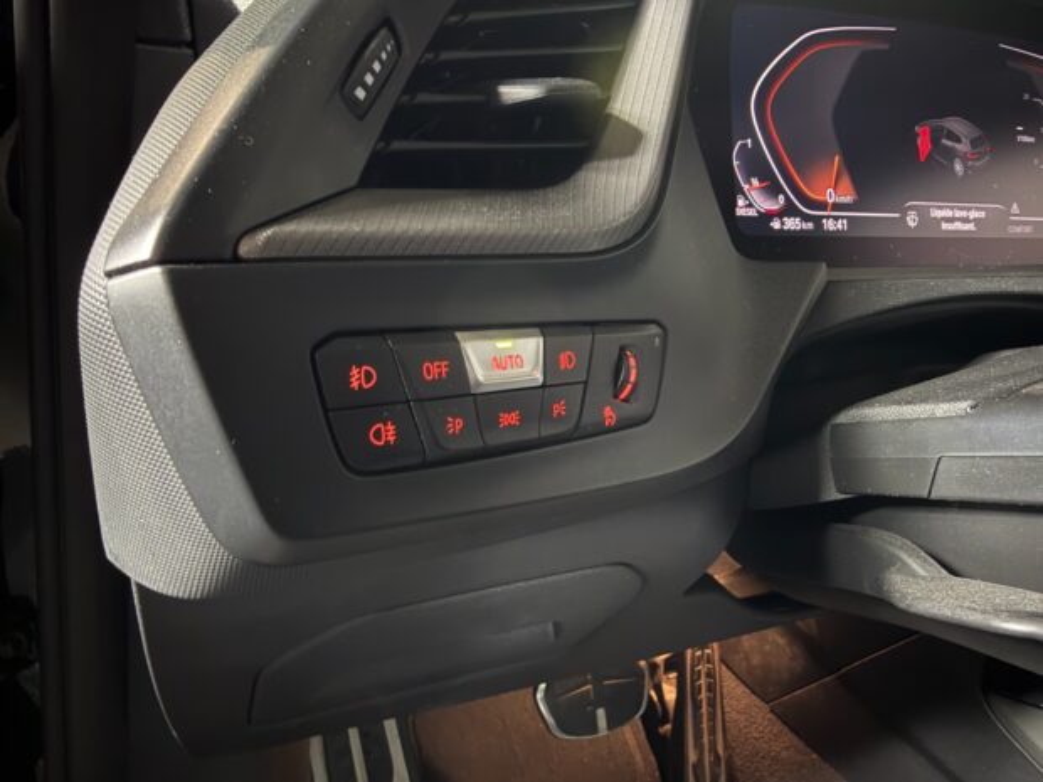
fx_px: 723
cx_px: 522
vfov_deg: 56.8
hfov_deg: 71.6
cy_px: 391
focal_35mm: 24
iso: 400
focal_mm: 2.22
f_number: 2.2
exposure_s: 1/6
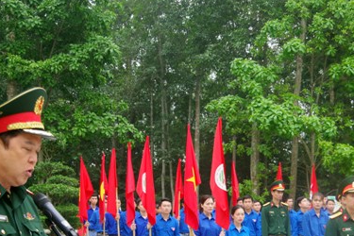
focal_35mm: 62
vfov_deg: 21.3
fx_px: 610
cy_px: 228
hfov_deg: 32.4
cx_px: 164
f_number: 4
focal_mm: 21
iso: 200
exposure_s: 1/60
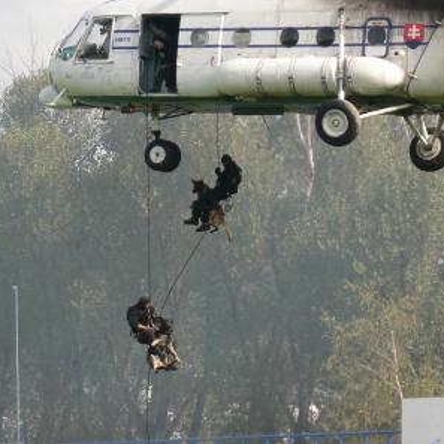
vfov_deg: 6.0
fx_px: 4208
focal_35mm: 290
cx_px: 190
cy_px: 221
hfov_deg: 6.0
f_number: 4
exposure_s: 1/320
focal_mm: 40.7
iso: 80
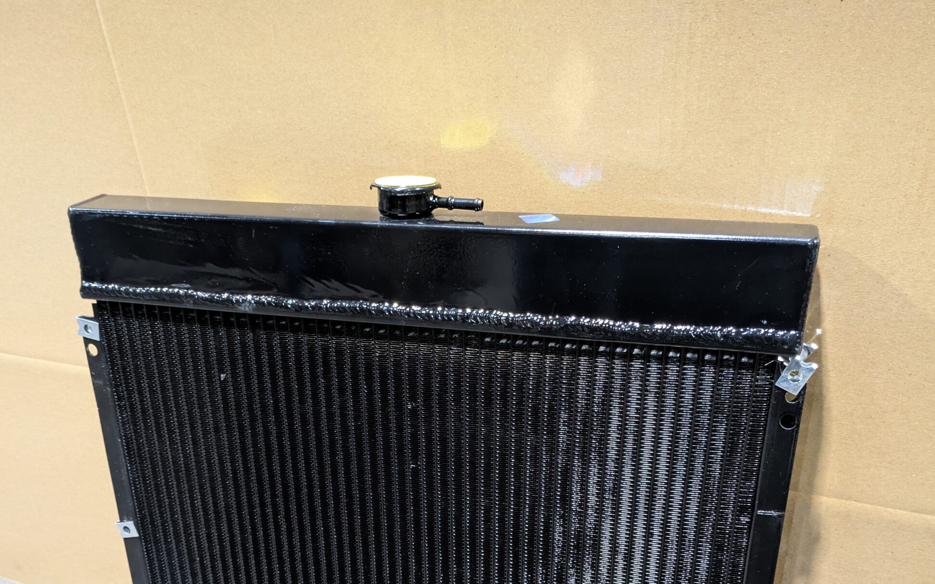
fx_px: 892
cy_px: 459
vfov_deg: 35.2
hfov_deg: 55.2
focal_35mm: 35
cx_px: 424
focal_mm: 5.43
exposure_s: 1/25
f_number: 1.89
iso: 711
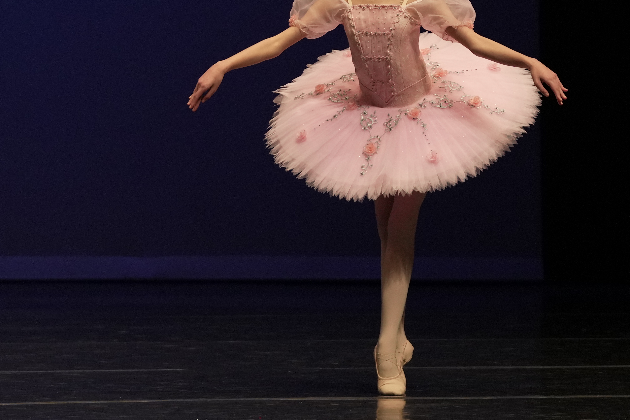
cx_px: 370
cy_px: 49
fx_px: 5932
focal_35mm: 339
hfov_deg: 6.1
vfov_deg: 4.1
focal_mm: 126
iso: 2000
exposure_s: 1/1250
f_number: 2.8
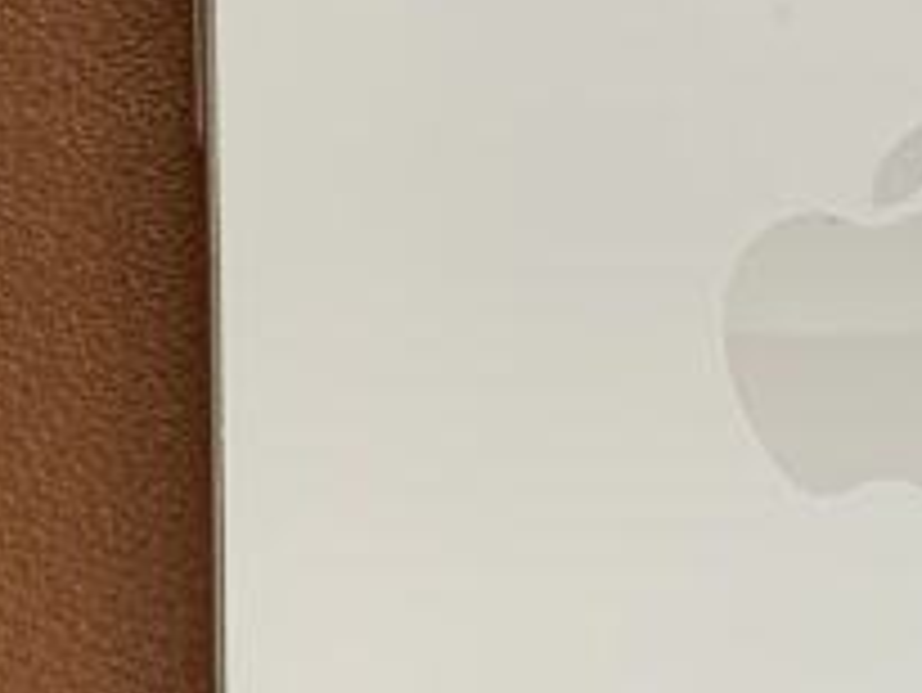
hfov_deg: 15.0
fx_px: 3465
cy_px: 302
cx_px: 801
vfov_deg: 11.4
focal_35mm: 130
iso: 100
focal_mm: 4.25
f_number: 1.8
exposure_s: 1/105
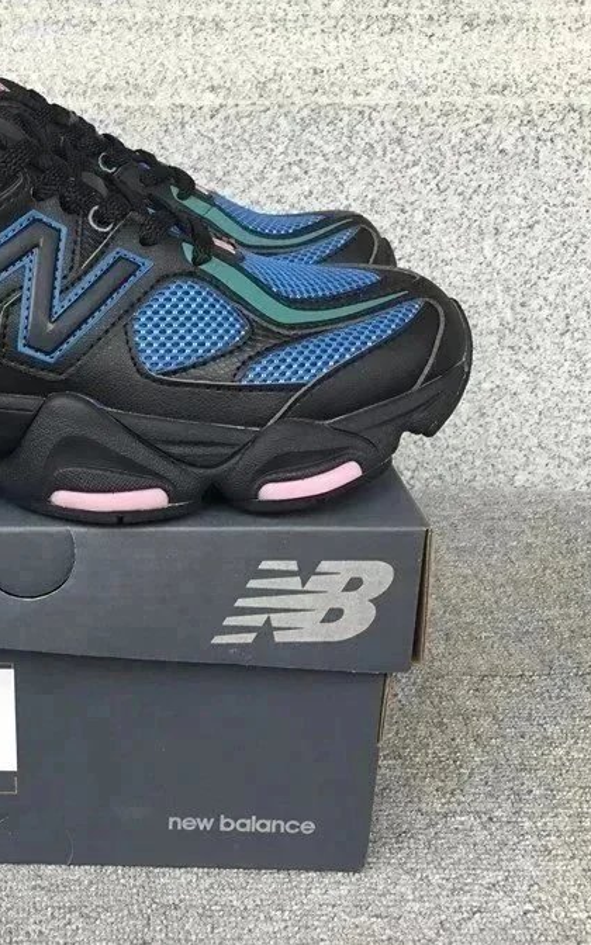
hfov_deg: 28.0
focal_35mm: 44
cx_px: 45
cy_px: 472
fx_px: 1134
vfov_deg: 45.3
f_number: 2.4
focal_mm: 3.3
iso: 25
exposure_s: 1/100
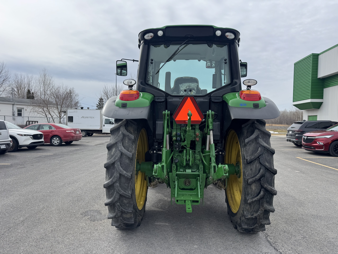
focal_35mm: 24
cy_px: 127
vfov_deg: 56.8
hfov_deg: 71.6
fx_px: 234
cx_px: 169
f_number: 1.78
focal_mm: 6.76
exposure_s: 1/4049
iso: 80
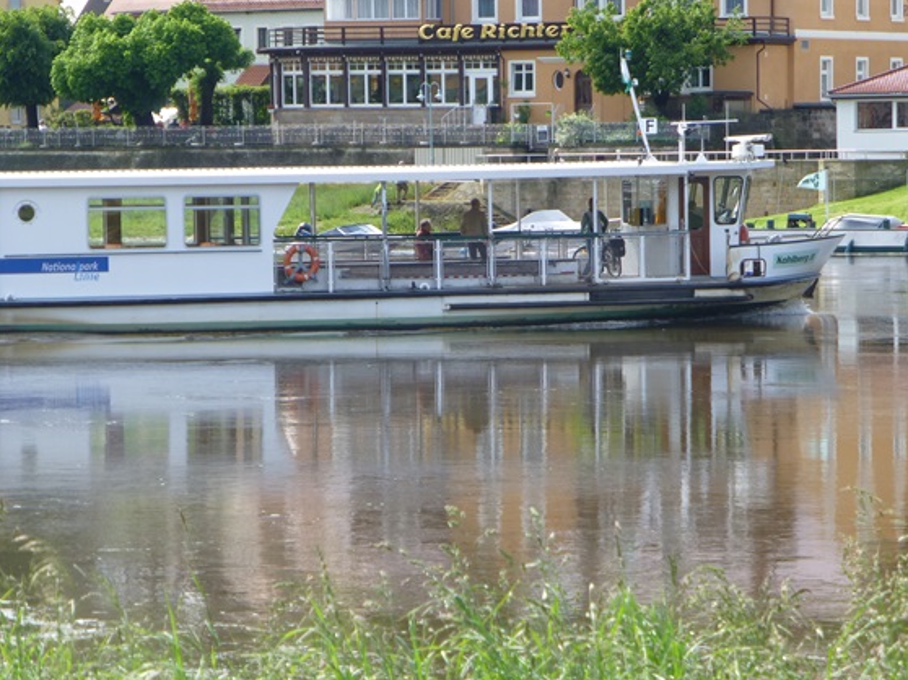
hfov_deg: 9.8
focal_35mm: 202
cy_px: 304
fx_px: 5296
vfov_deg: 7.3
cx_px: 519
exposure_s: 1/200
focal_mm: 31.3
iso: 100
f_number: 5.4
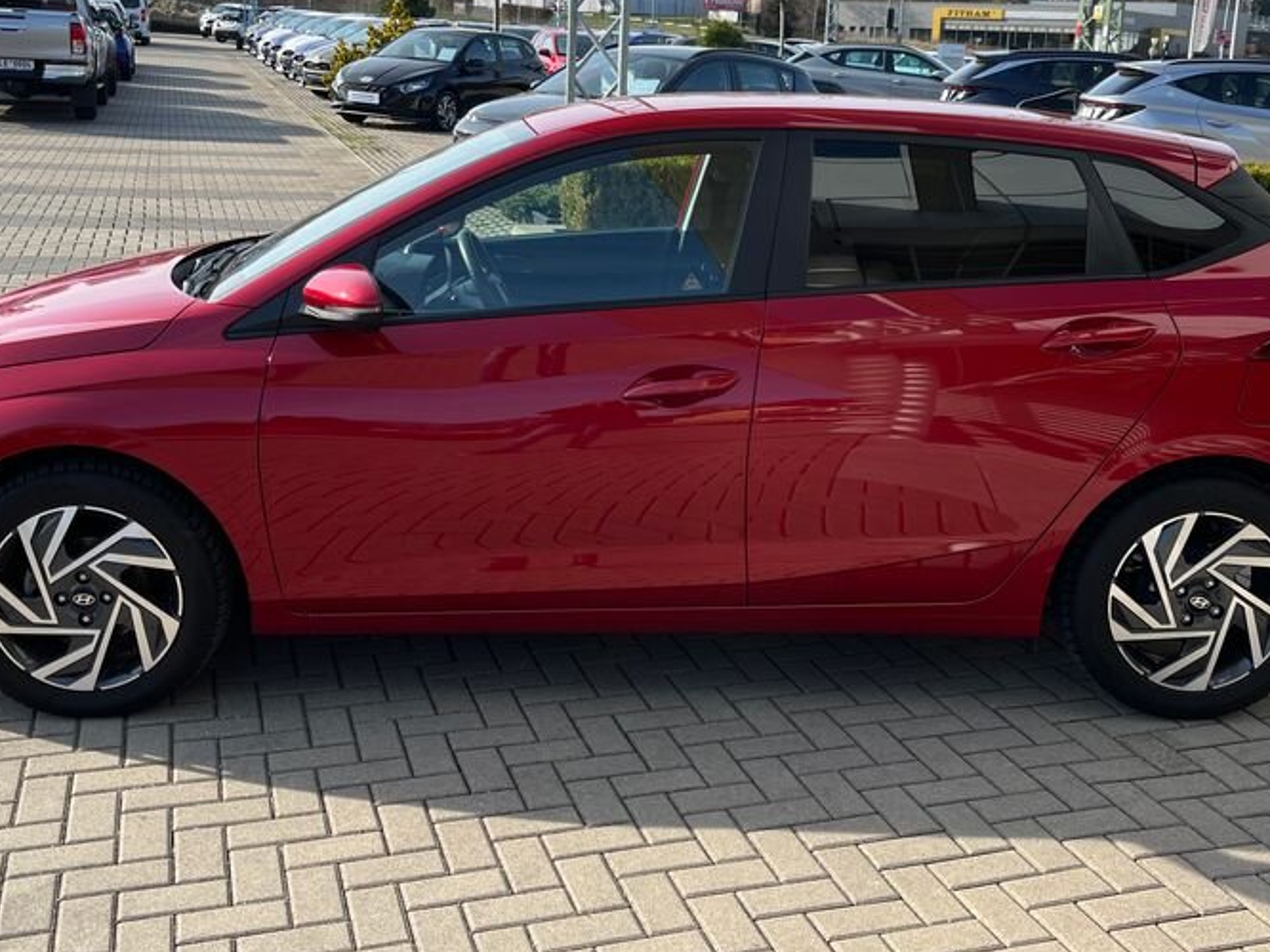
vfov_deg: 35.7
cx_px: 643
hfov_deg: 46.8
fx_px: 1467
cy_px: 349
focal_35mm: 40
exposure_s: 1/1600
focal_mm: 5.1
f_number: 1.6
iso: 50
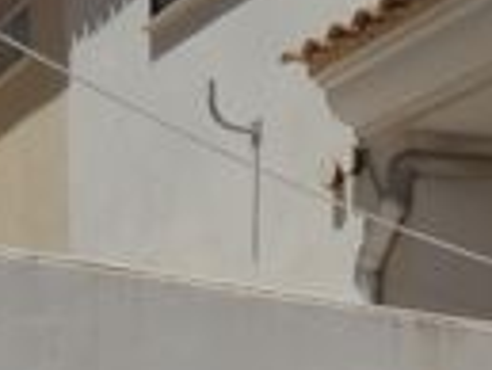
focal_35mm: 109
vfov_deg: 12.3
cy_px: 702
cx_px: 711
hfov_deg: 16.6
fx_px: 1551
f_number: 6.3
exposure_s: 1/800
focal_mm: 3.6
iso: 80
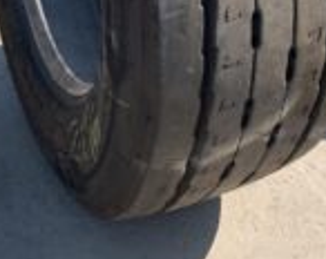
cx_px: 163
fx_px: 722
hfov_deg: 25.5
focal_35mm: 75
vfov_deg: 18.9
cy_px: -77
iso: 25
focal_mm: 4.25
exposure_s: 1/1076
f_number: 1.8
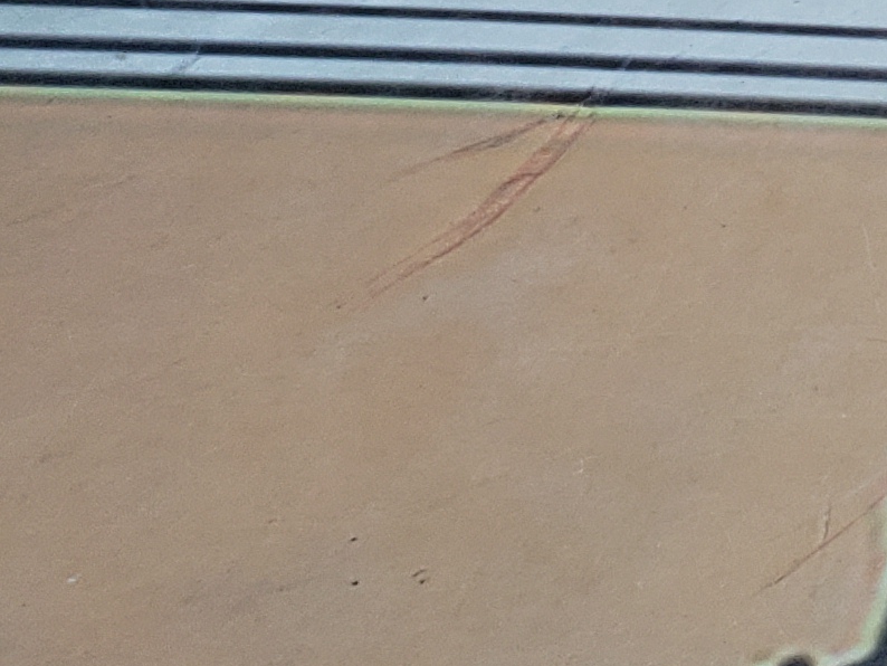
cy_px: -659
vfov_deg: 10.4
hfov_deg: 11.7
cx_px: 2234
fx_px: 3383
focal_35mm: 132
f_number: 2.4
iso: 50
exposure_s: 1/269
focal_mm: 4.3
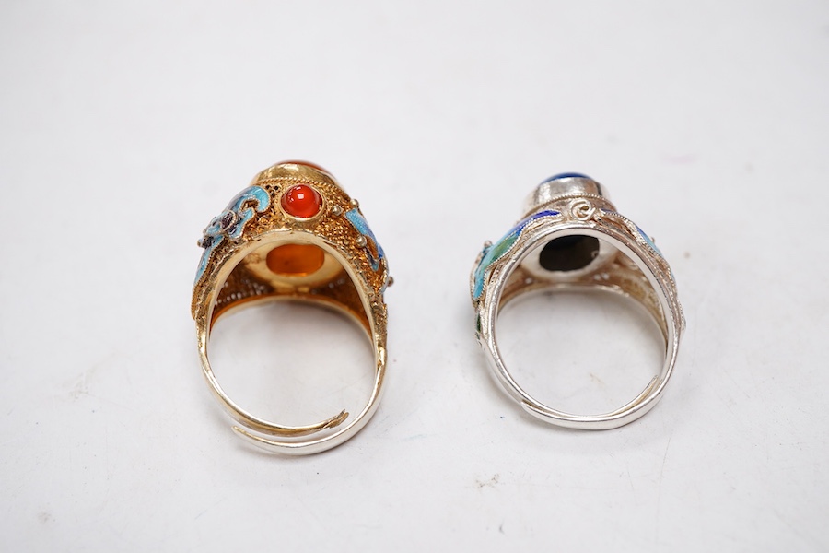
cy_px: 276
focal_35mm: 45
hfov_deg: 43.6
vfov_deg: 29.9
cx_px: 414
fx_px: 1036
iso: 1250
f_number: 10
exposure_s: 1/125
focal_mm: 30
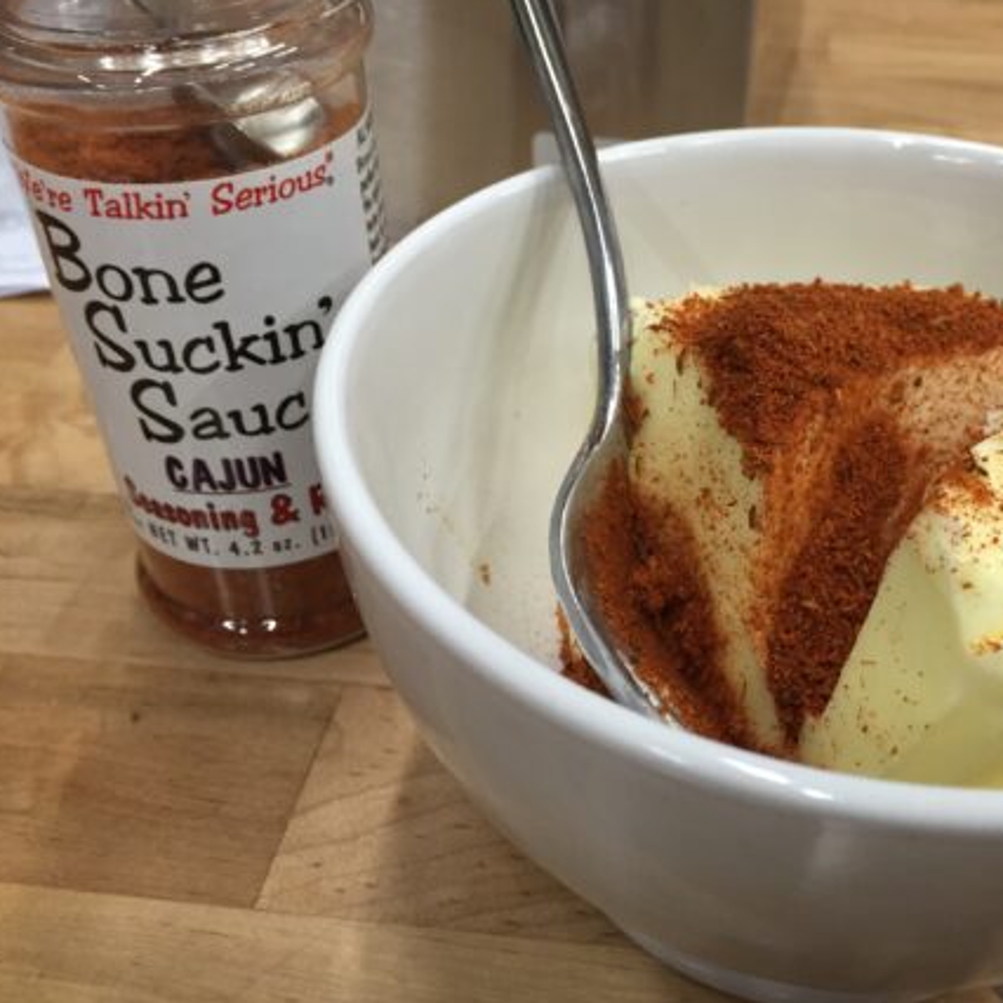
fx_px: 1147
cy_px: 505
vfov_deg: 47.2
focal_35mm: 35
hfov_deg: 46.5
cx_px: 669
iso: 125
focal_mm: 4.15
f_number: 2.2
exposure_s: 1/30
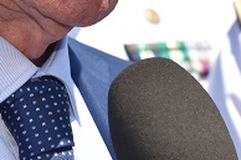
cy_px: -80
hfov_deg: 7.1
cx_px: 225
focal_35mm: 289
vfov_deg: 4.7
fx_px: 1933
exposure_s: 1/1250
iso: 400
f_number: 7.1
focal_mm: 70
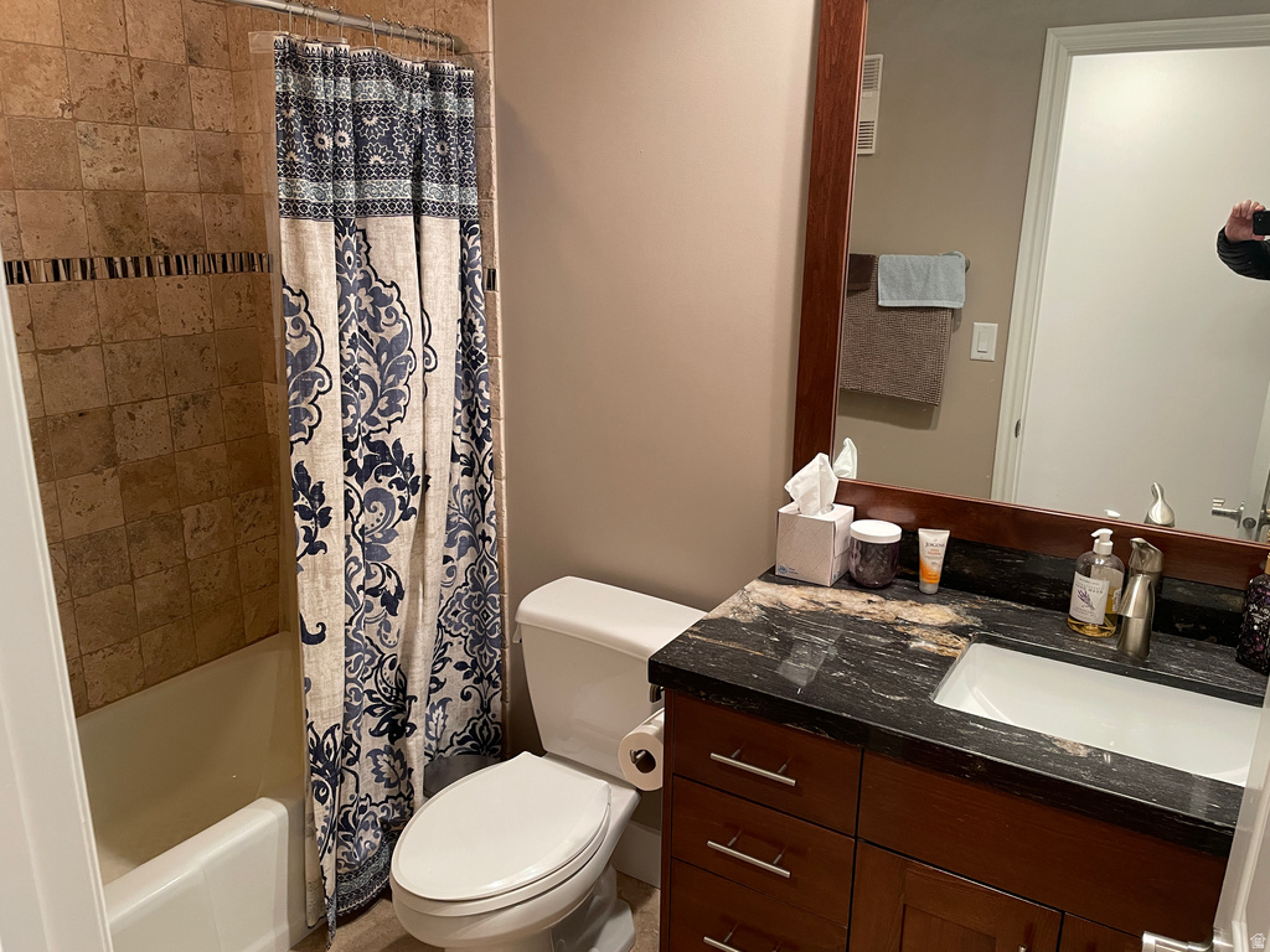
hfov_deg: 67.3
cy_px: 476
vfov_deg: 53.1
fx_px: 954
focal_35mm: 26
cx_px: 635
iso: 160
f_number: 1.6
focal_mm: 4.2
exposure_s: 1/60
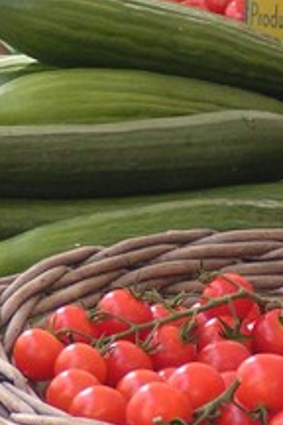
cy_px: 50
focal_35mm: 464
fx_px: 5471
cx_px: 238
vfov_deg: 4.4
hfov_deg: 3.0
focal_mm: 24
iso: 160
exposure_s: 1/200
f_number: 3.5
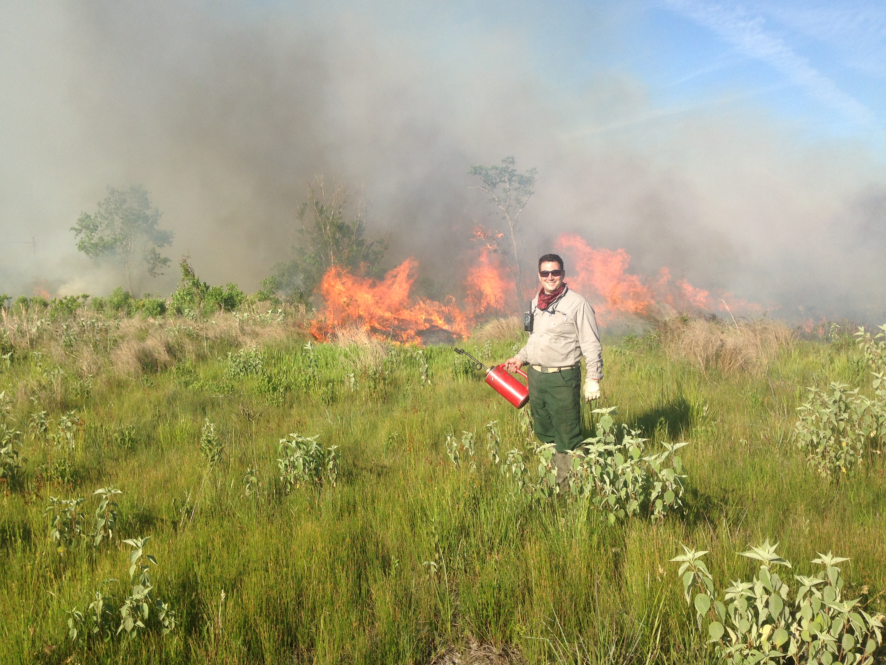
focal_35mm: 34
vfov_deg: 41.8
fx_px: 870
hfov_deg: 54.0
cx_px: 431
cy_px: 326
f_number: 2.4
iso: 50
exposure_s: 1/1205
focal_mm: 4.12
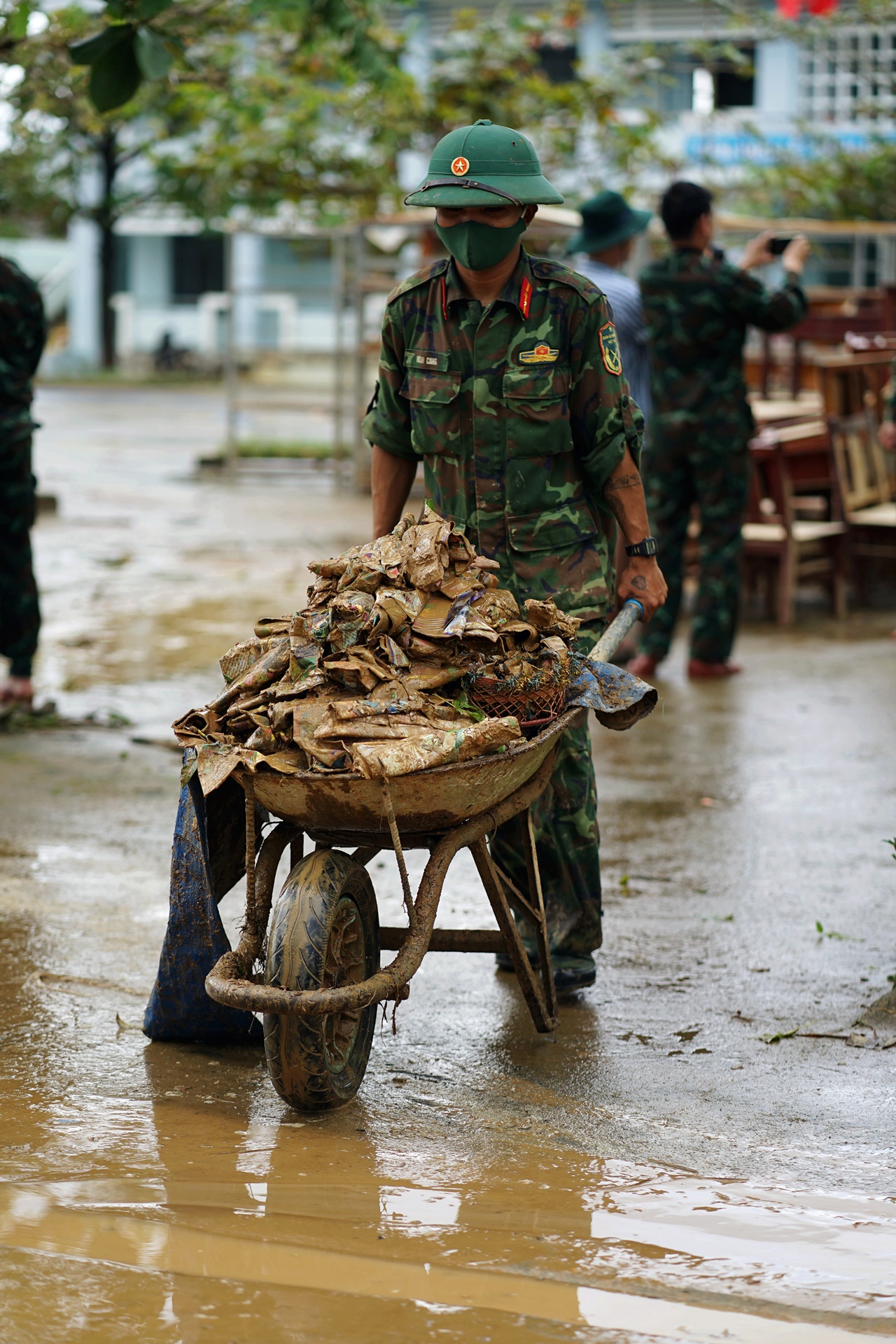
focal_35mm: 85
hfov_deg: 16.1
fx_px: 3173
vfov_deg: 23.9
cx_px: 448
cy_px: 672
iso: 200
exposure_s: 1/1000
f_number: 2.5
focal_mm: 85
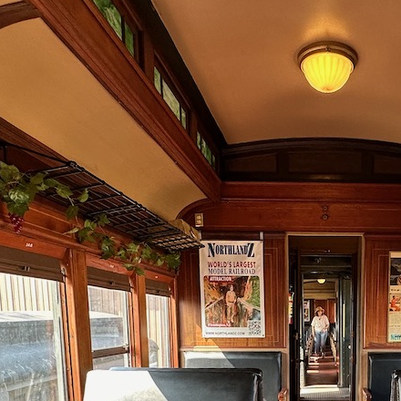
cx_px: 331
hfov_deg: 43.5
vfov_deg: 41.3
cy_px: 382
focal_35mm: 36
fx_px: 472
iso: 100
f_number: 2.2
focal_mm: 2.22
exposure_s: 1/99
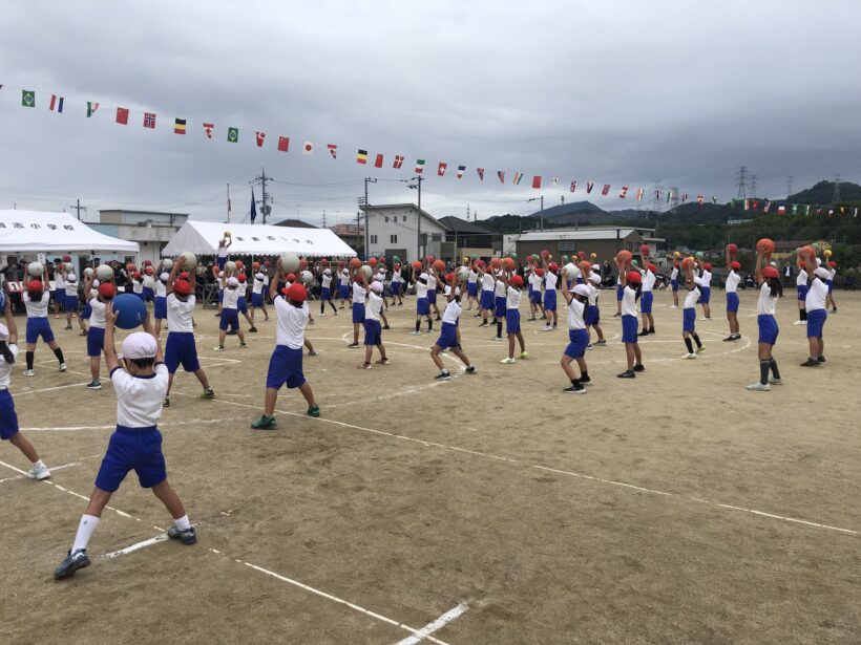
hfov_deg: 63.4
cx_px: 430
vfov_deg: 49.7
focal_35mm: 28
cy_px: 322
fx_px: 696
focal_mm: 3.99
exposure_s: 1/1736
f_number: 1.8
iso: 20
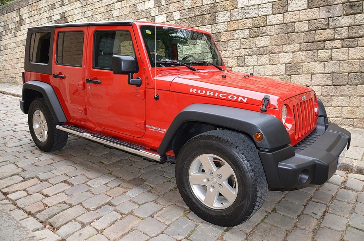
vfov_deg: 47.7
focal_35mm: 27
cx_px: 182
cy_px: 120
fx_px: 272
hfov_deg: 67.5
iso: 110
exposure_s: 1/200
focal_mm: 18
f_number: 3.5
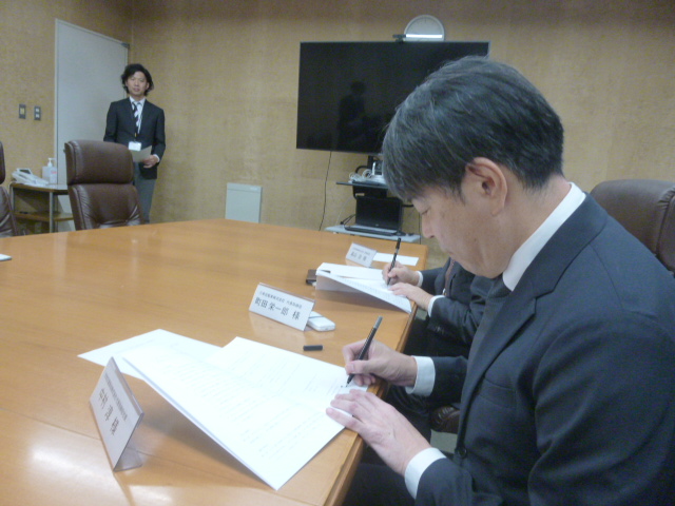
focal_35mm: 25
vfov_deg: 54.9
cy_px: 253
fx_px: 487
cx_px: 338
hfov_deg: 69.4
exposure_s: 1/40
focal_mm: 4.5
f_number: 3.1
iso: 400
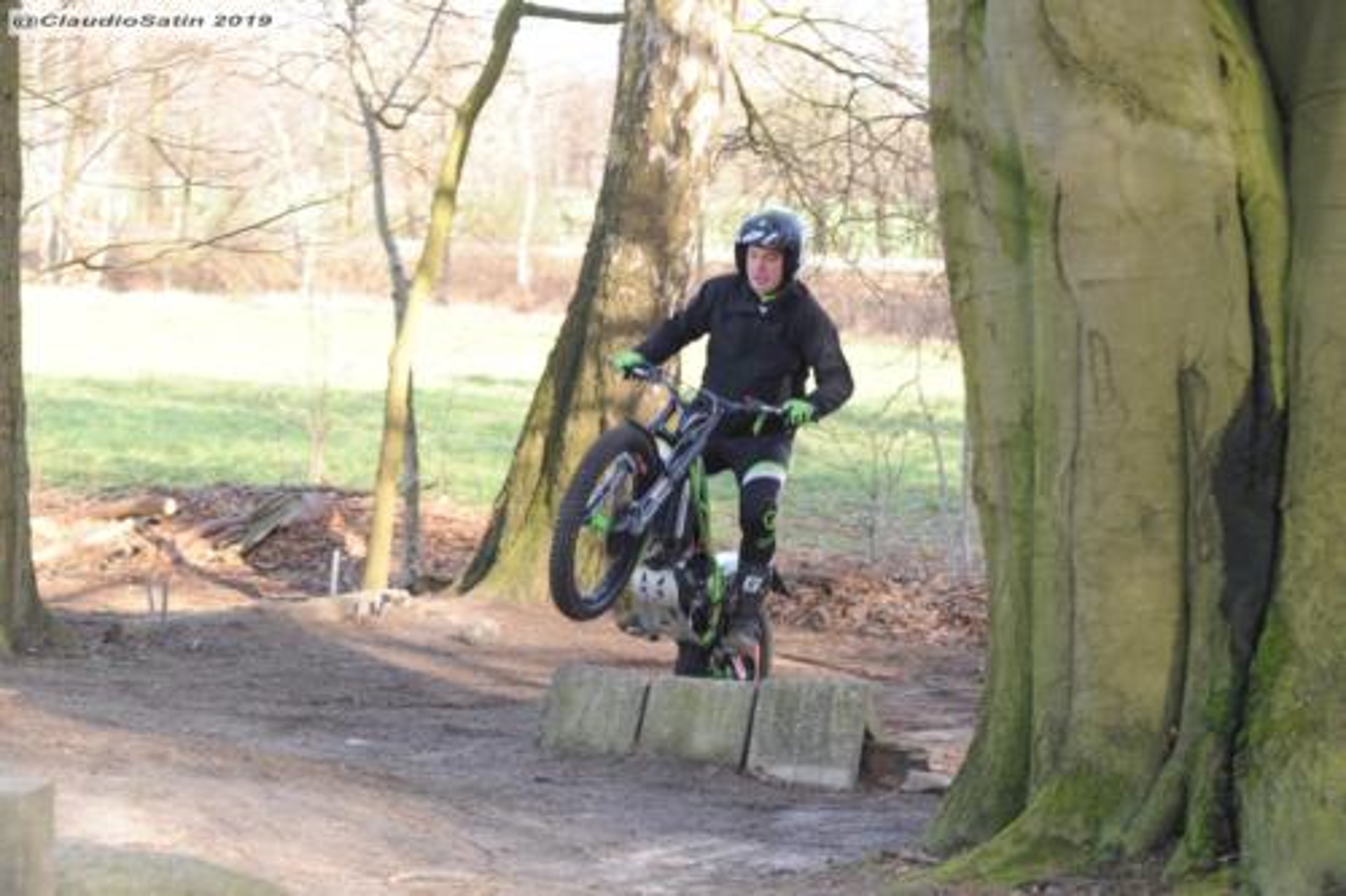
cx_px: 673
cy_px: 448
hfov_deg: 25.4
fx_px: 2990
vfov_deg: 17.1
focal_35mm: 80
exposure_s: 1/125
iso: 250
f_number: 5.6
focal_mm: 80
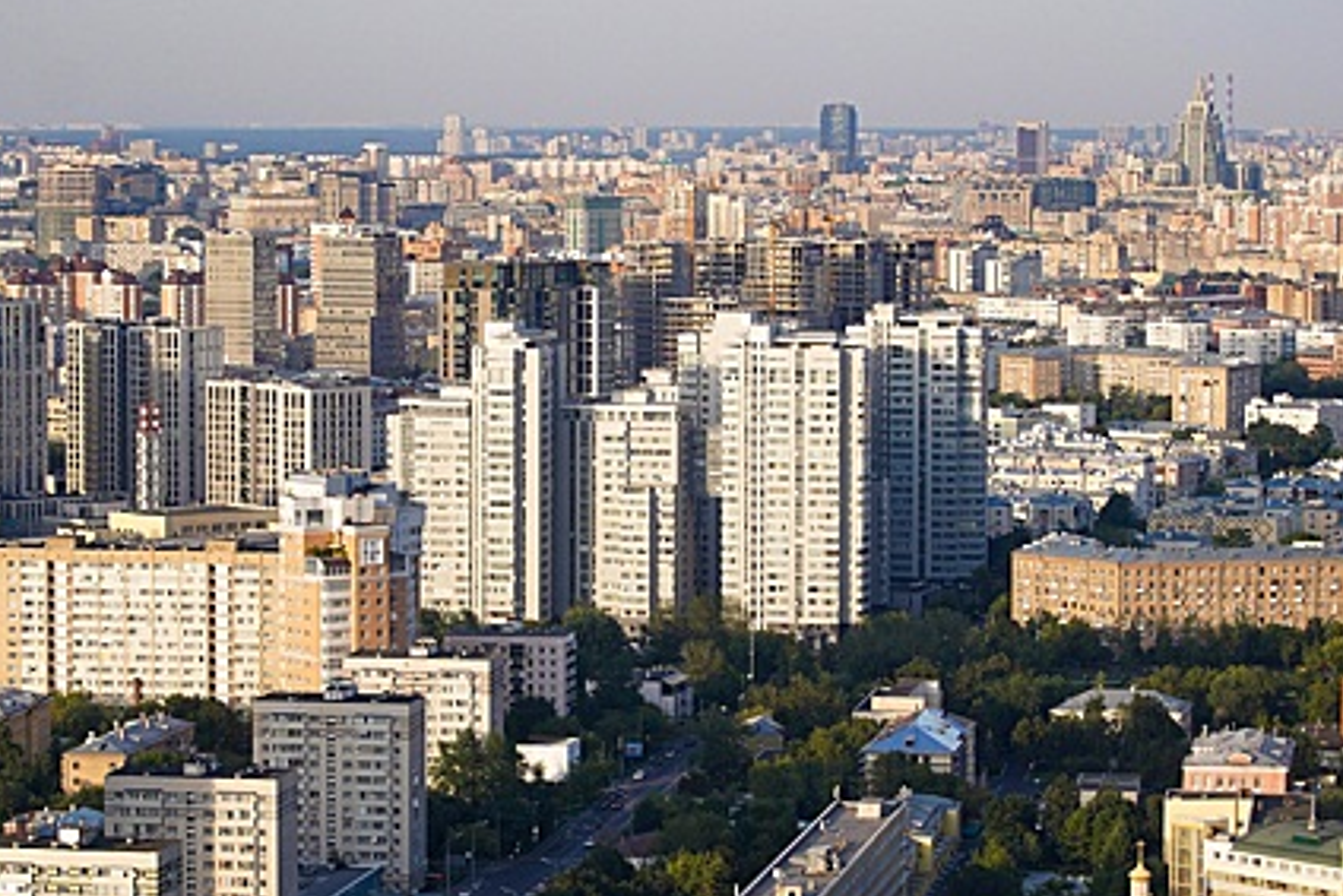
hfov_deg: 15.8
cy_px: 491
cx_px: 588
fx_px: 4851
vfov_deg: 10.6
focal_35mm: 130
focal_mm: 70
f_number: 4
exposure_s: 1/320
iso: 100
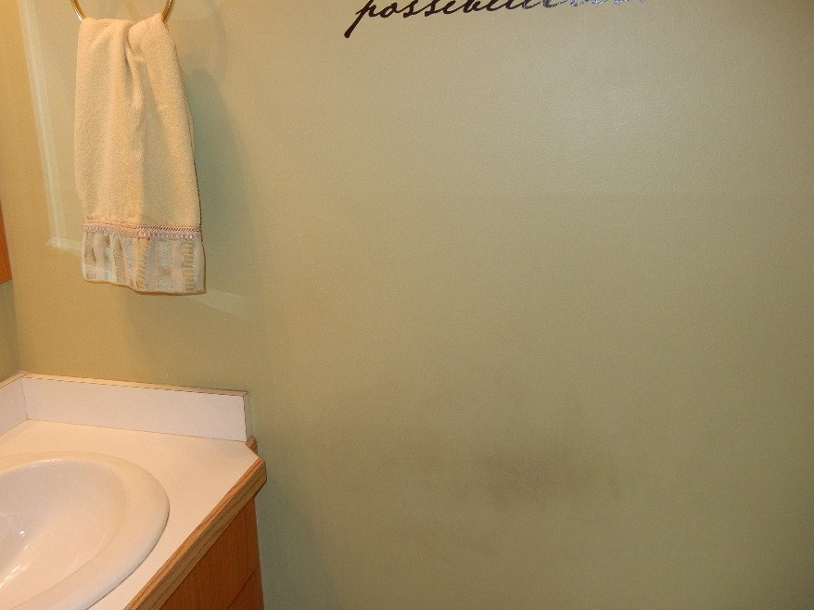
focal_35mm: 35
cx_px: 357
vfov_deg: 40.7
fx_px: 823
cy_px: 324
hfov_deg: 52.5
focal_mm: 5.4
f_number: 3.5
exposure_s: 1/30
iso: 200
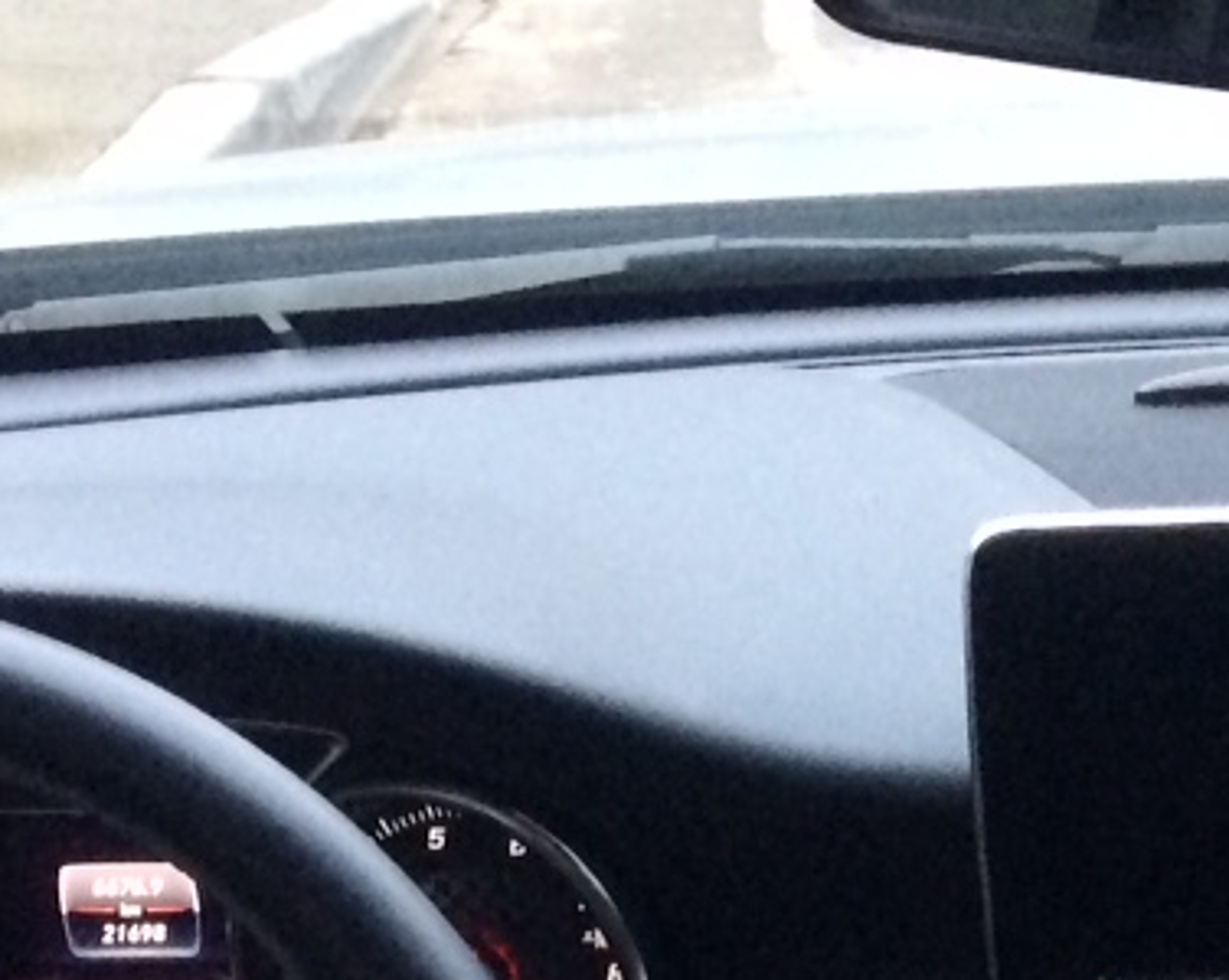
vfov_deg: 11.5
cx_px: 1409
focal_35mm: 123
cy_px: 1859
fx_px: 4469
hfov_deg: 15.2
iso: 250
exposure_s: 1/17
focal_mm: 4.15
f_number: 2.2
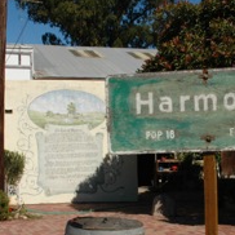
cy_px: 160
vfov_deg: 27.1
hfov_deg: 27.2
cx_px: 148
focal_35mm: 63
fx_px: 484
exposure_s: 1/500
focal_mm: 18
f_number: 11
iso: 200
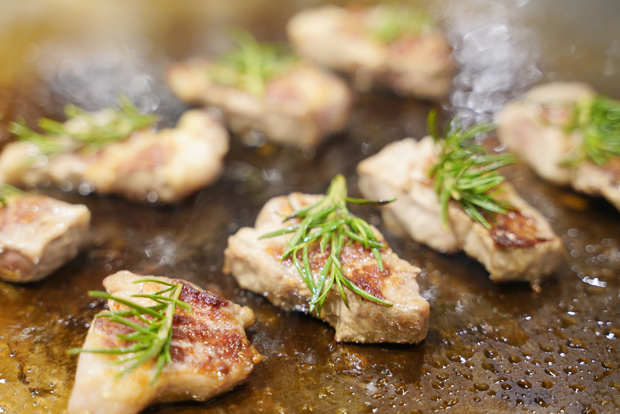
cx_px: 310
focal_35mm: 75
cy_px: 207
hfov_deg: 27.0
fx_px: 1292
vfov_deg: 18.2
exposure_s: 1/80
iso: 1600
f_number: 3.5
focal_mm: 75
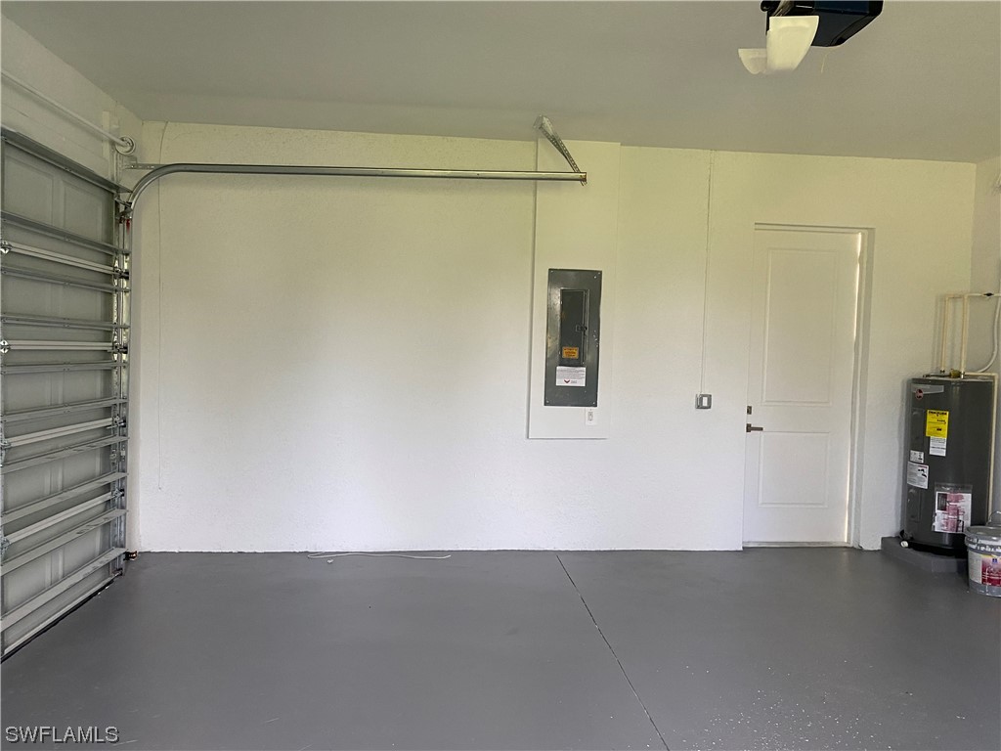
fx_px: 752
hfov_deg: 67.3
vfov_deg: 53.1
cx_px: 500
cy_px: 376
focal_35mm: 26
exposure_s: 1/60
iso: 200
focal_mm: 4.25
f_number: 1.8
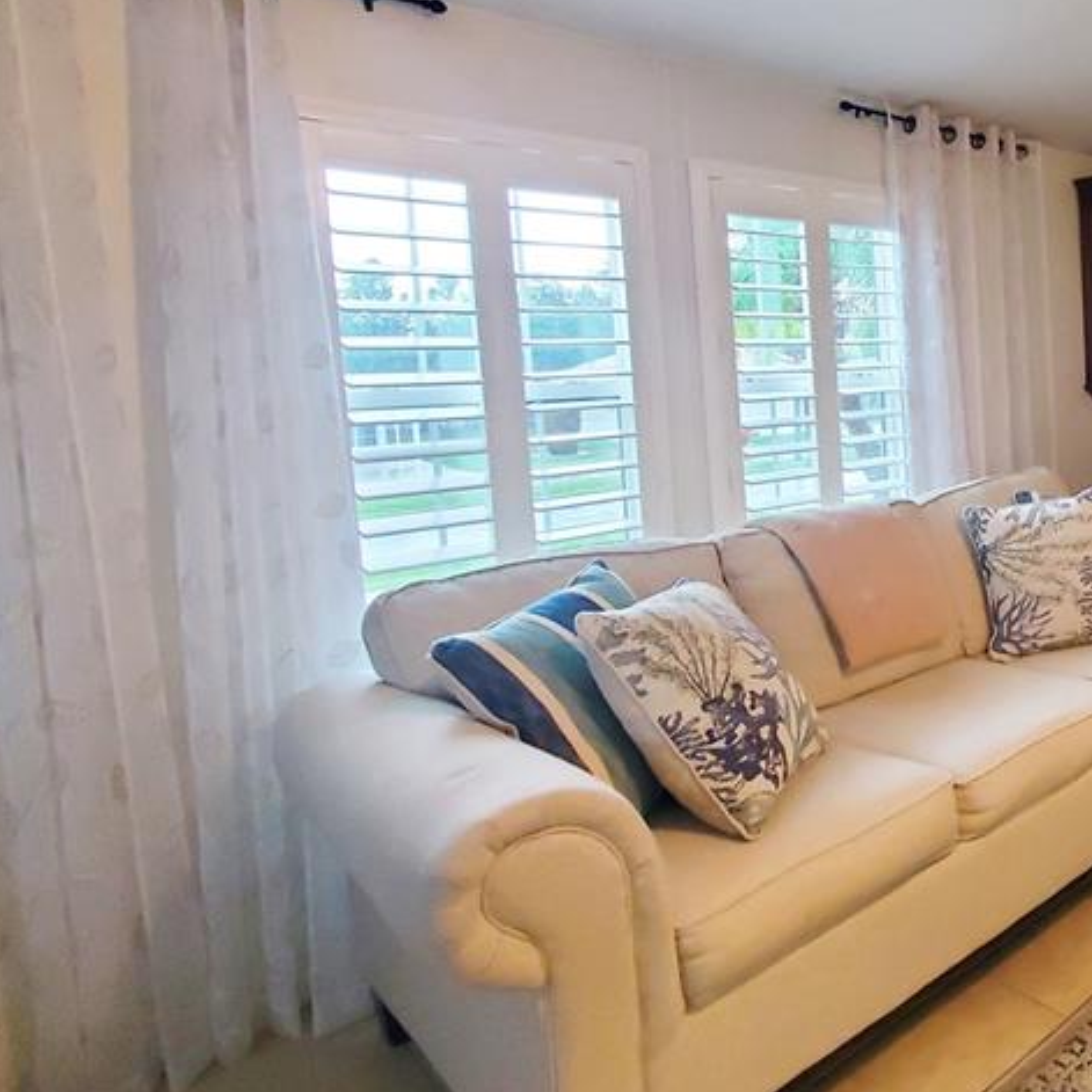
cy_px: 429
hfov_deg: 53.3
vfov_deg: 62.3
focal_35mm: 25
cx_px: 1022
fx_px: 892
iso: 250
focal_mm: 1.8
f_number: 2.2
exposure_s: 1/60
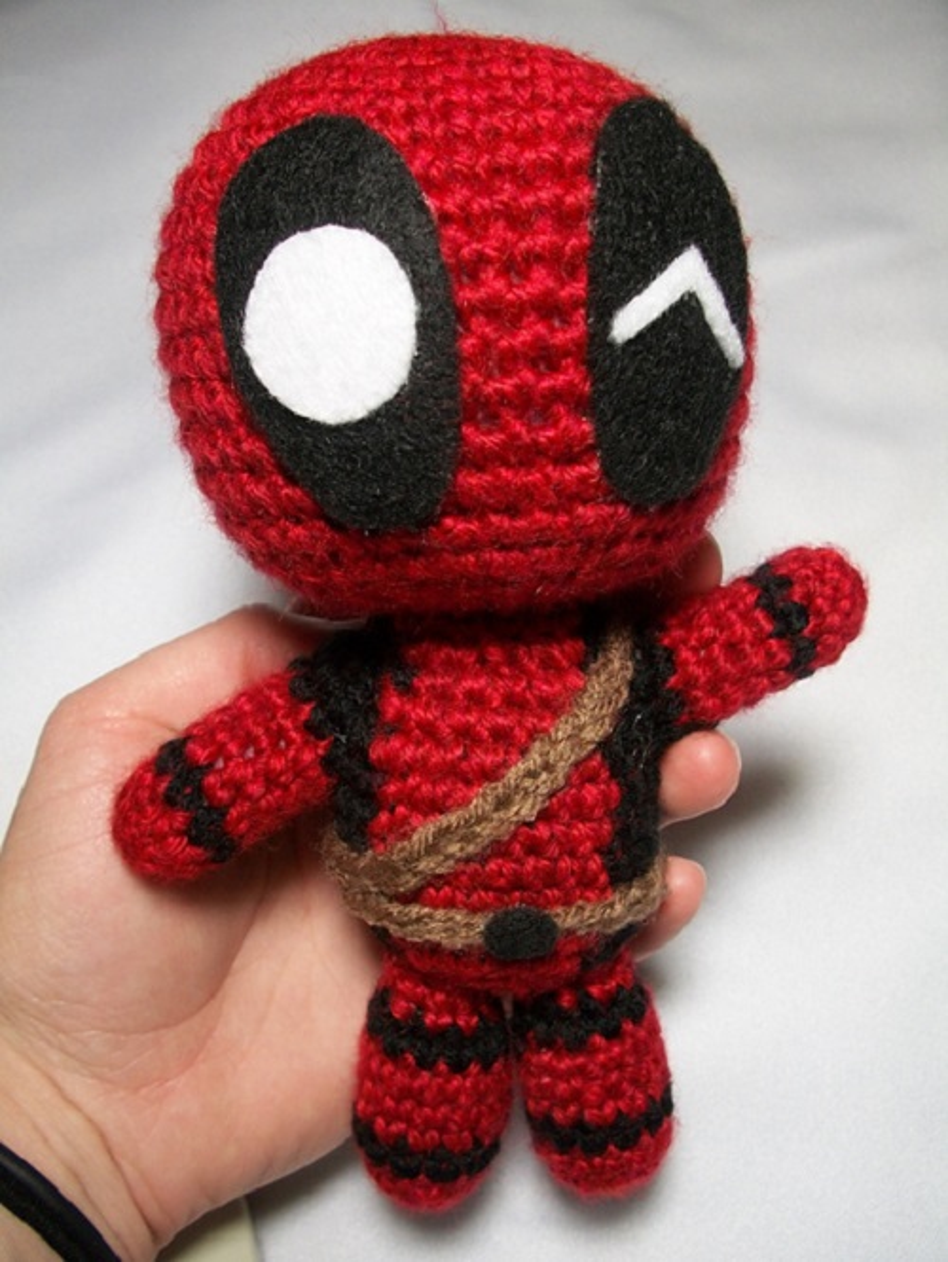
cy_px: 631
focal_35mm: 35
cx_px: 474
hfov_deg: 40.7
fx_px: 1277
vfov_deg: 52.6
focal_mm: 6.3
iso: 160
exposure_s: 1/50
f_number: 3.1
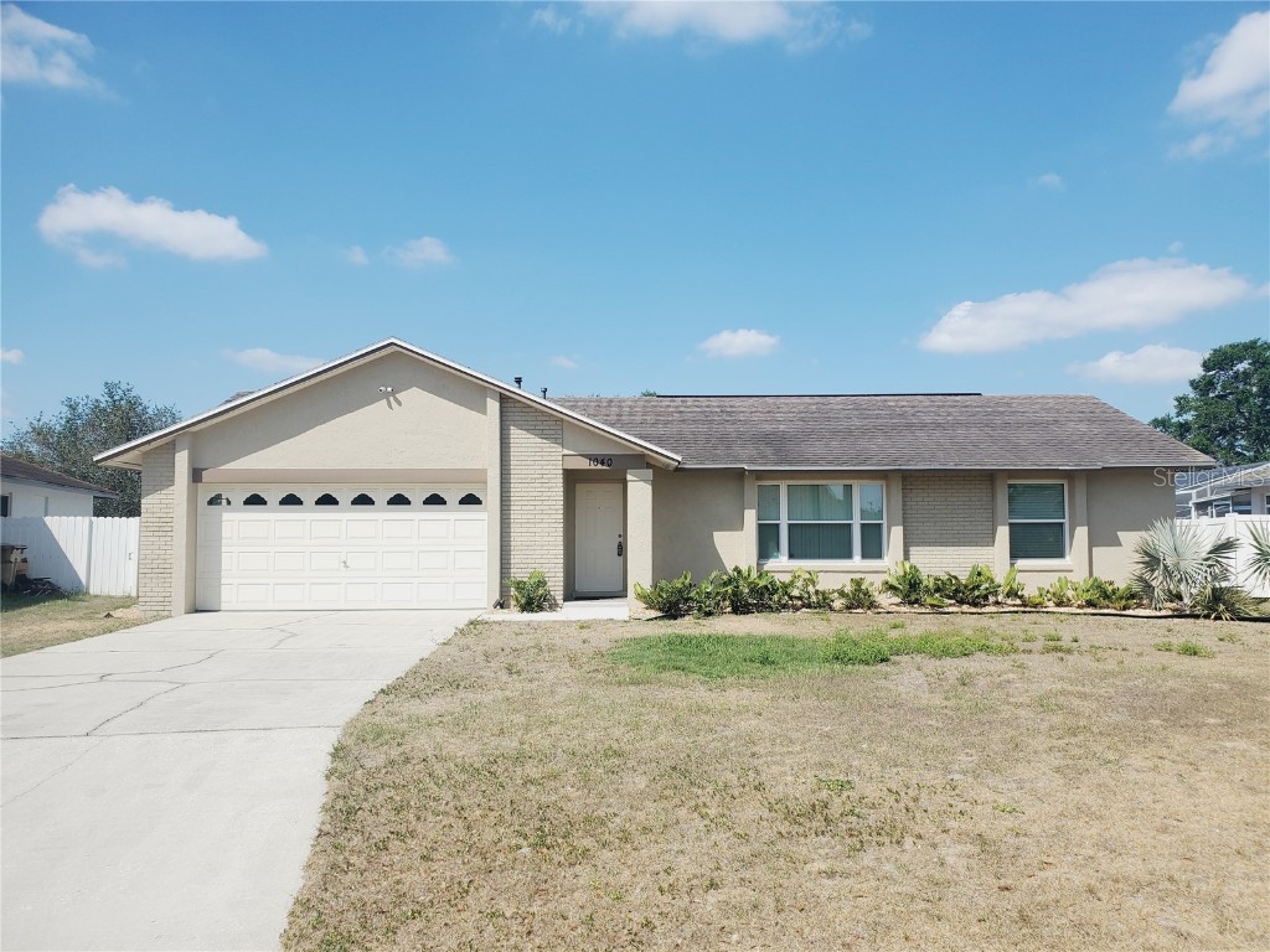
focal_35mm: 26
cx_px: 635
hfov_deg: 67.3
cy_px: 476
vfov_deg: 53.1
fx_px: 954
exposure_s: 1/2077
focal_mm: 4.3
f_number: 2.4
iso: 50
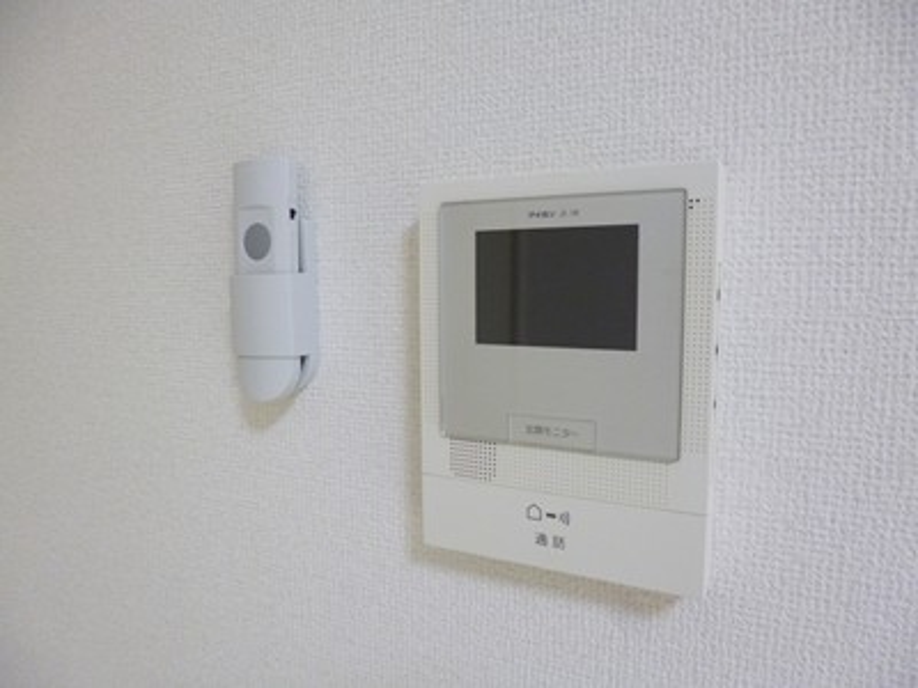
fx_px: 636
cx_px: 459
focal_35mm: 24
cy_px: 344
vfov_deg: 56.8
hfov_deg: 71.6
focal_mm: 4.3
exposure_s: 1/50
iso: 400
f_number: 2.5
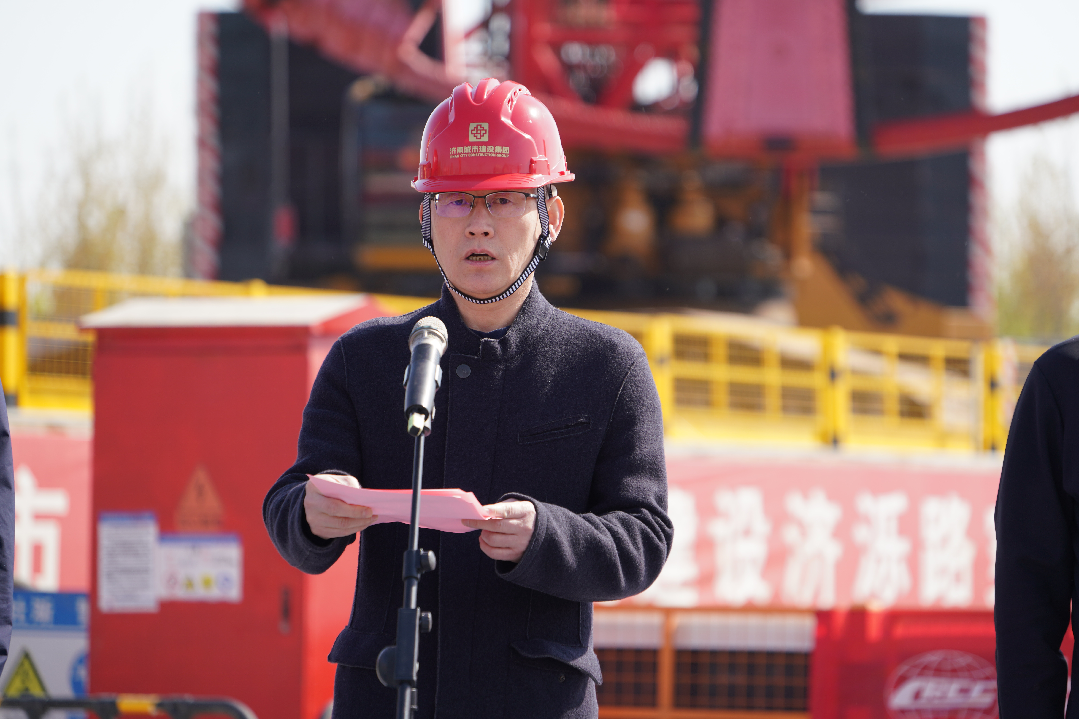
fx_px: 5815
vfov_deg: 7.1
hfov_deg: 10.6
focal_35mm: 194
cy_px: 360
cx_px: 540
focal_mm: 194
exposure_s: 1/250
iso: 125
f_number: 5.6
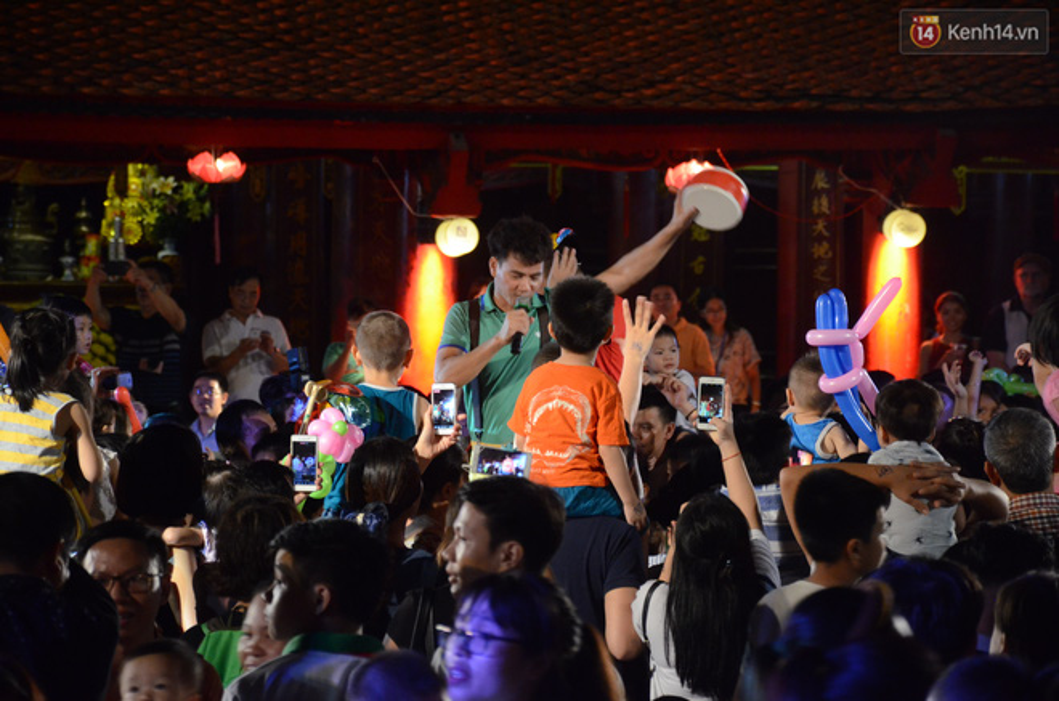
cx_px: 530
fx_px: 5107
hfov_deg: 11.8
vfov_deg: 7.9
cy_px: 350
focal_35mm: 174
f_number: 5.6
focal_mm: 116
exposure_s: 1/50
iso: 2500
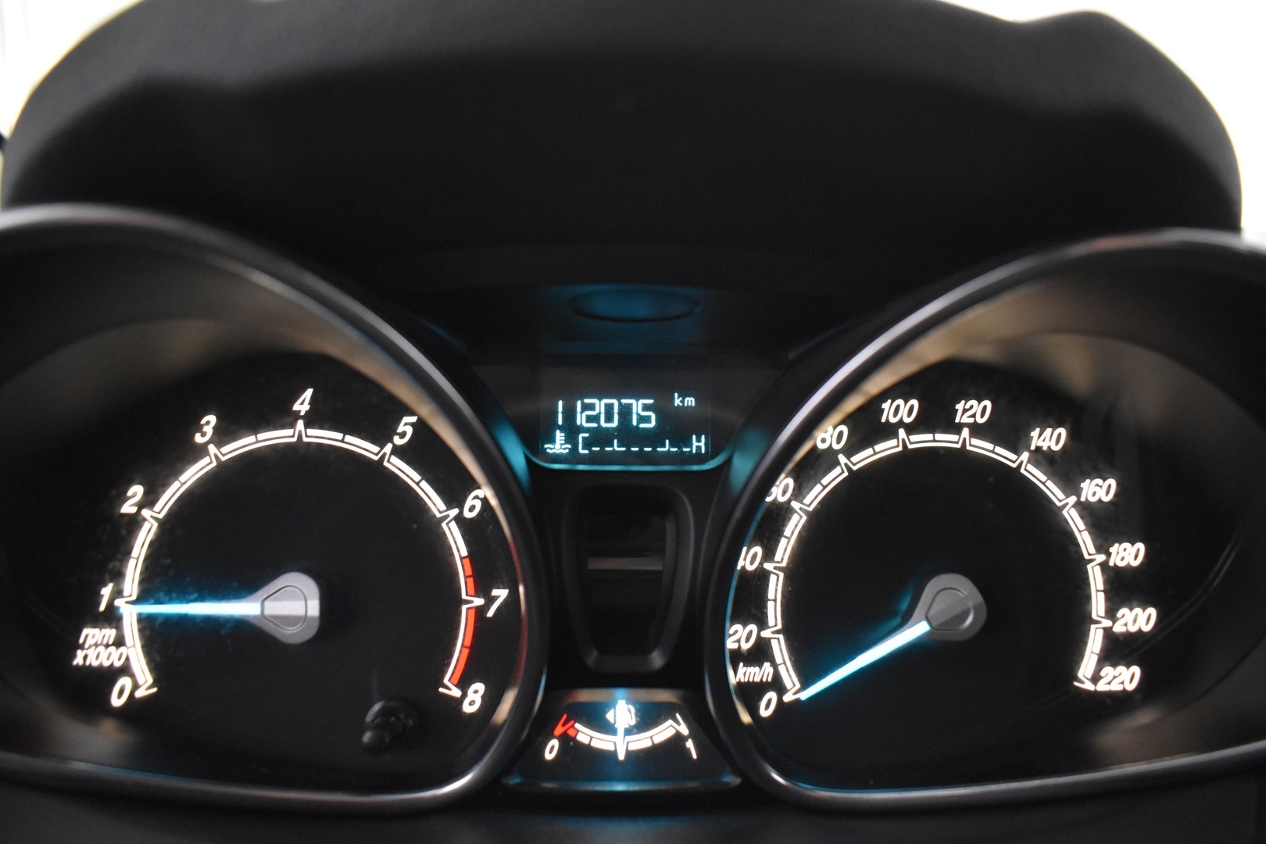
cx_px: 633
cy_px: 422
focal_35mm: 27
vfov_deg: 47.9
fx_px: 949
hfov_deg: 67.4
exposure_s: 1/30
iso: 3200
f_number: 3.5
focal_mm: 18
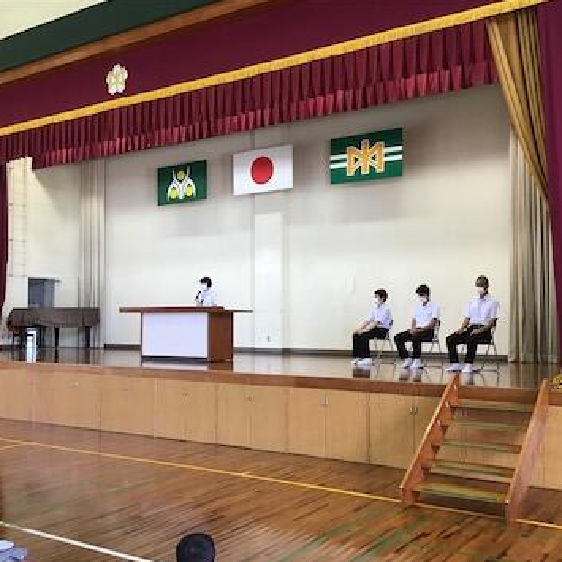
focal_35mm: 37
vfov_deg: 44.9
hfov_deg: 44.9
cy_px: 283
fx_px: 680
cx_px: 268
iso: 64
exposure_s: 1/30
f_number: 2.4
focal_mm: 3.3
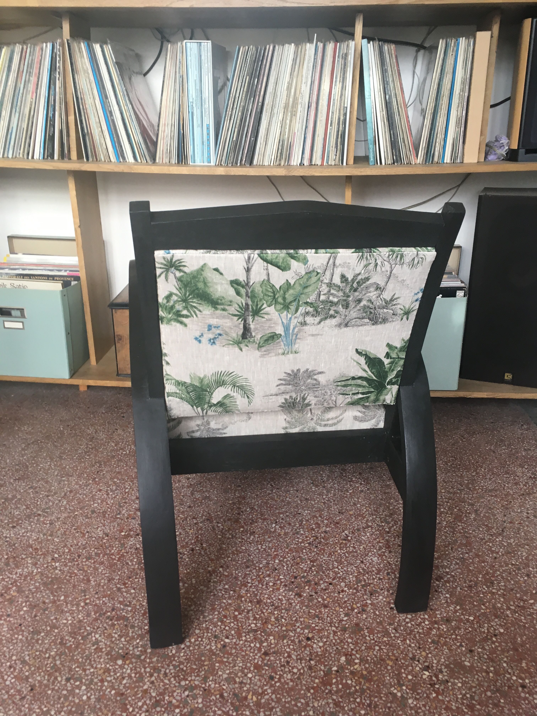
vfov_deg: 61.7
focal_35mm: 29
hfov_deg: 48.2
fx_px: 600
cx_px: 268
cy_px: 358
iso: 40
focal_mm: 4.15
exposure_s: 1/33
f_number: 2.2
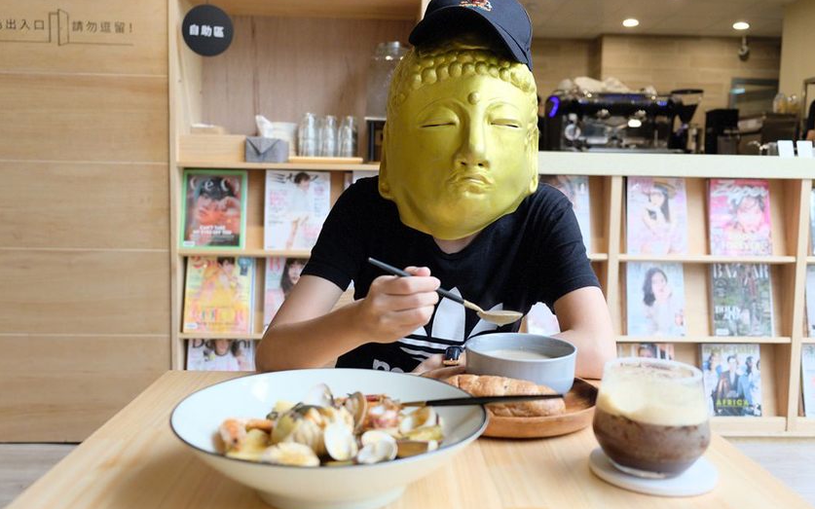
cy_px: 248
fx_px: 666
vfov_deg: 41.8
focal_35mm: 30
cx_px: 411
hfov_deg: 62.9
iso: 400
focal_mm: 19.6
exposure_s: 1/80
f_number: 2.8
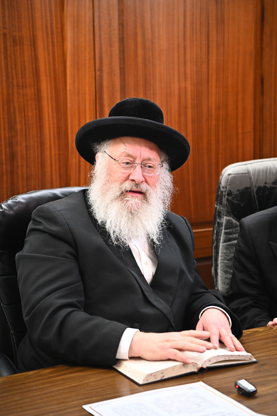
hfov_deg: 19.4
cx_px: 138
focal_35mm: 70
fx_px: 809
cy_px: 208
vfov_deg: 28.9
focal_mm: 70
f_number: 3.5
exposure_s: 1/200
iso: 2500
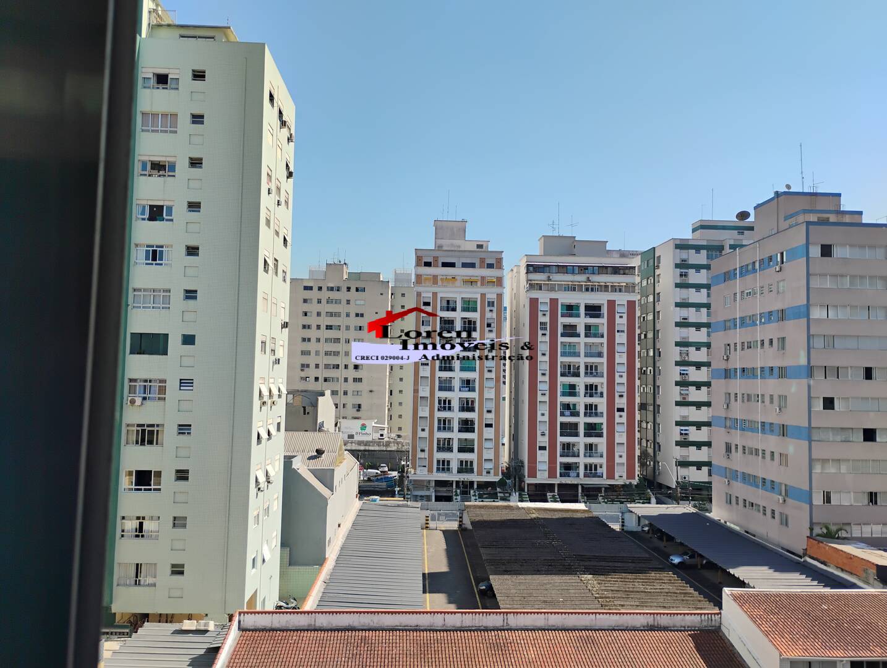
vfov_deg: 49.9
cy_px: 334
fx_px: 719
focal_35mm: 28
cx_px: 444
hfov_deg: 63.4
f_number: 1.8
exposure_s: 1/810
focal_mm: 4.26
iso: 100
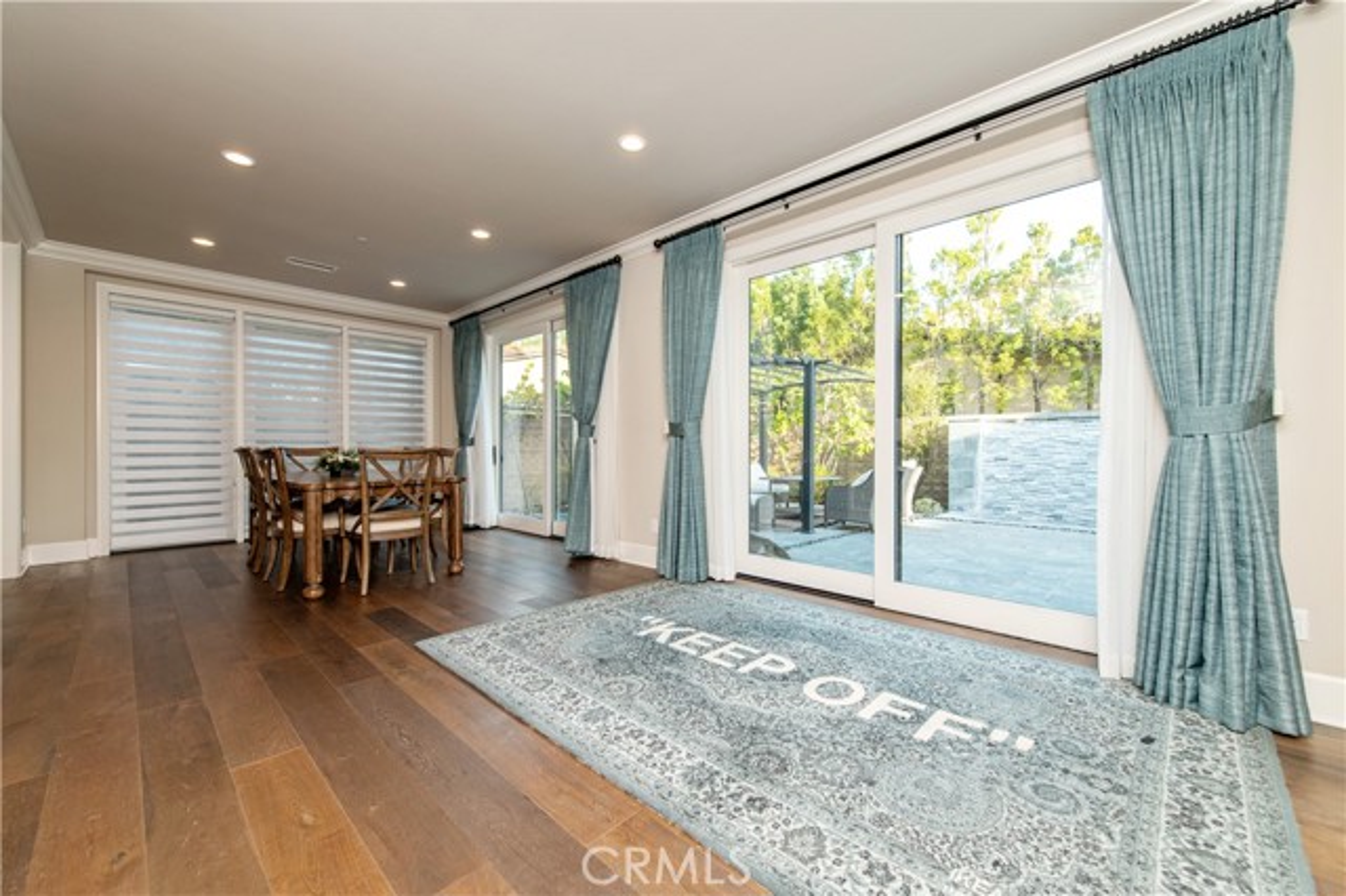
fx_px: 523
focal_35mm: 14
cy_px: 448
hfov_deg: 104.3
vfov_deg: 81.1
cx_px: 673
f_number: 5
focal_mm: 14
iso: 200
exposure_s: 1/80
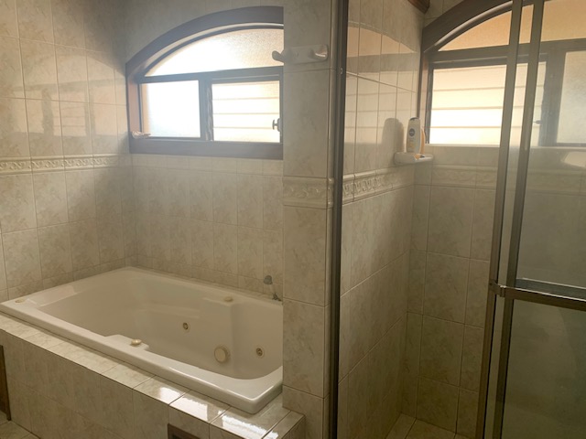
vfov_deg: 53.1
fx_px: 440
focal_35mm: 26
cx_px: 293
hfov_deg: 67.3
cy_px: 220
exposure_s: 1/121
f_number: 1.8
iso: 80
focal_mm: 4.25
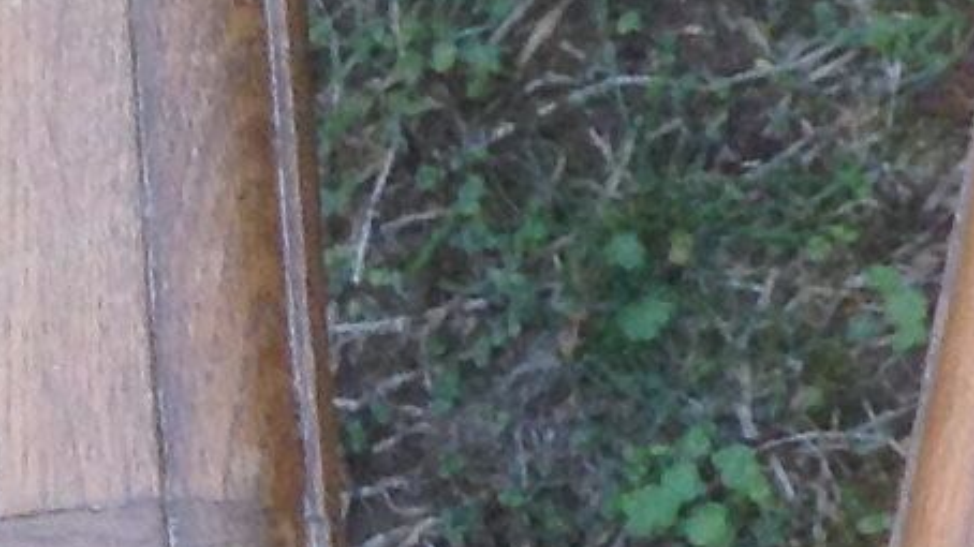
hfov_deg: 9.2
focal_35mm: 205
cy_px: -401
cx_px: 2491
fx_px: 5293
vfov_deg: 5.8
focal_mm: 3.3
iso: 40
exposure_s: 1/120
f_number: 2.4
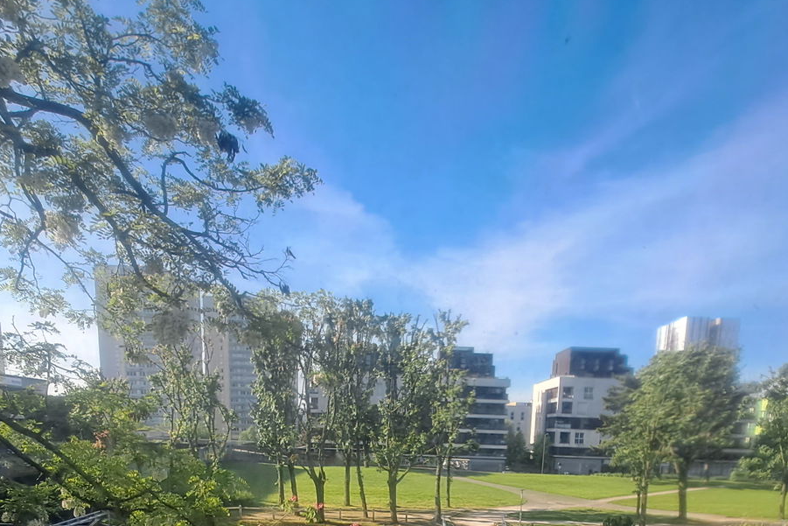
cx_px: 418
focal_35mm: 24
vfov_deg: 45.4
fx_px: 525
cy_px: 519
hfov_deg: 73.7
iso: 40
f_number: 2.2
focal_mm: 1.42
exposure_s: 1/664
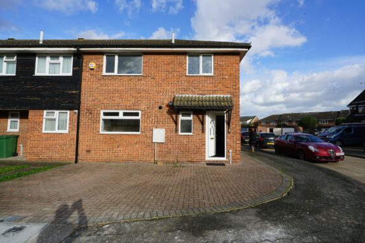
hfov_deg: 93.3
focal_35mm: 17
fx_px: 172
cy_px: 116
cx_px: 190
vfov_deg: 70.3
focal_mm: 16
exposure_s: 1/80
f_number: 13
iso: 100
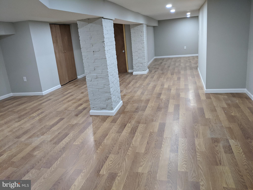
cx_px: 126
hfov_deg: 65.3
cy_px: 95
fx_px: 197
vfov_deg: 51.4
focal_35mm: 27
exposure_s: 1/59.9
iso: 513
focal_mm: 4.44
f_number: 1.8
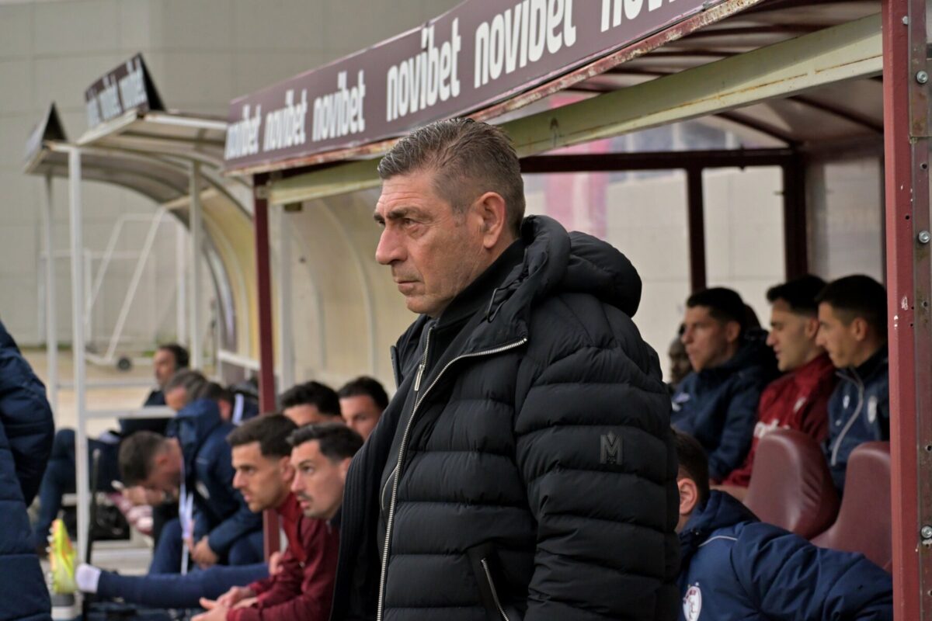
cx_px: 466
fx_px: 2446
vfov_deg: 14.5
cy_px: 310
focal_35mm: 94
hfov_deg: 21.6
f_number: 4.8
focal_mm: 63
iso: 2500
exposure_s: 1/1250
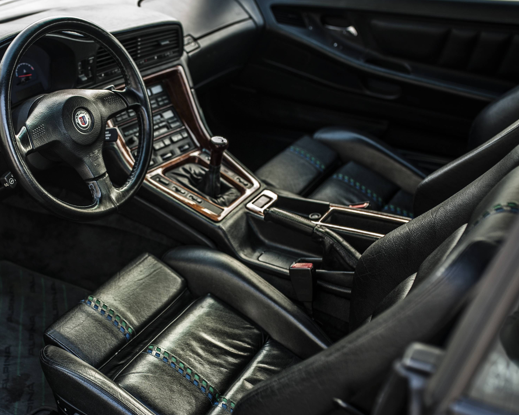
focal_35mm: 47
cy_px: 211
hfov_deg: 38.8
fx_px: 722
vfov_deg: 32.1
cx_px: 153
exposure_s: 1/100
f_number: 2.8
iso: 250
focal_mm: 35
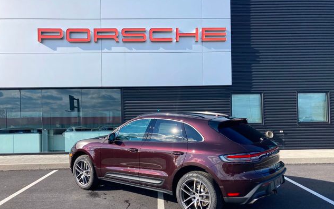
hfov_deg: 62.9
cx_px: 166
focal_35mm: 30
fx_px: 273
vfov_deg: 41.7
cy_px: 124
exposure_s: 1/1091
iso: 20
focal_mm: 3.99
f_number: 1.8
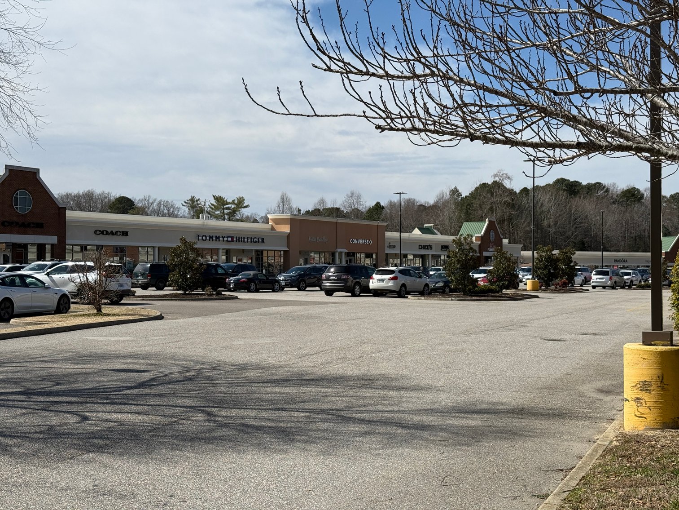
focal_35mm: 48
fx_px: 942
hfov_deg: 39.7
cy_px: 255
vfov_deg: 30.3
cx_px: 340
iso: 64
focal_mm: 6.76
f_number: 1.78
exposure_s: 1/7874
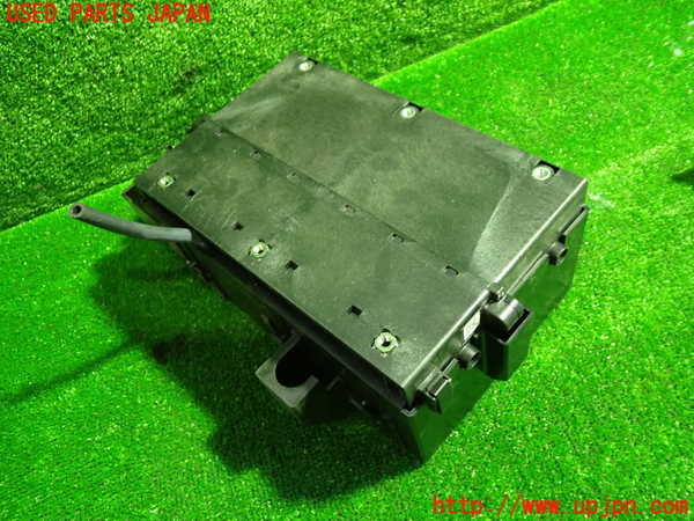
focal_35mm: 30
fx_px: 601
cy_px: 260
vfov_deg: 46.8
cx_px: 347
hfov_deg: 60.0
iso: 800
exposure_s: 1/30
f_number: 2.3
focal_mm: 5.4
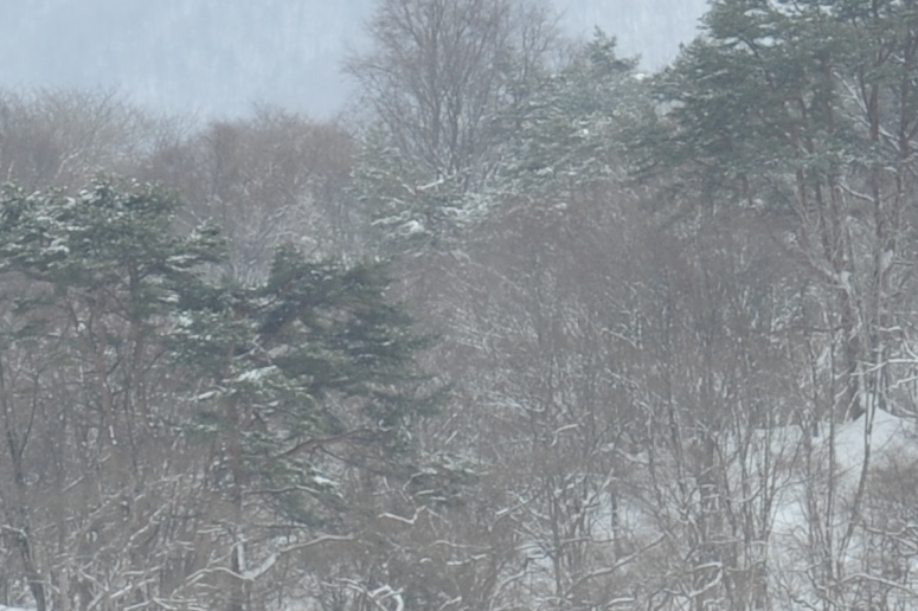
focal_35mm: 560
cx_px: 373
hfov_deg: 3.7
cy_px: 1120
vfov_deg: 2.4
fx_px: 14273
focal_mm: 102
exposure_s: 1/320
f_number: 8
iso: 200
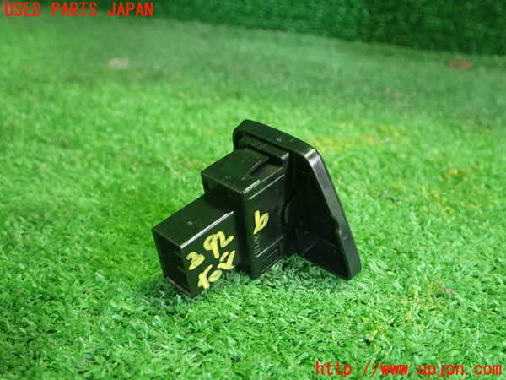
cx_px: 253
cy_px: 190
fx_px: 555
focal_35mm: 38
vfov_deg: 37.7
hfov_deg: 49.0
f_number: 2.7
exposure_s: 1/25
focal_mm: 6.83
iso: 800
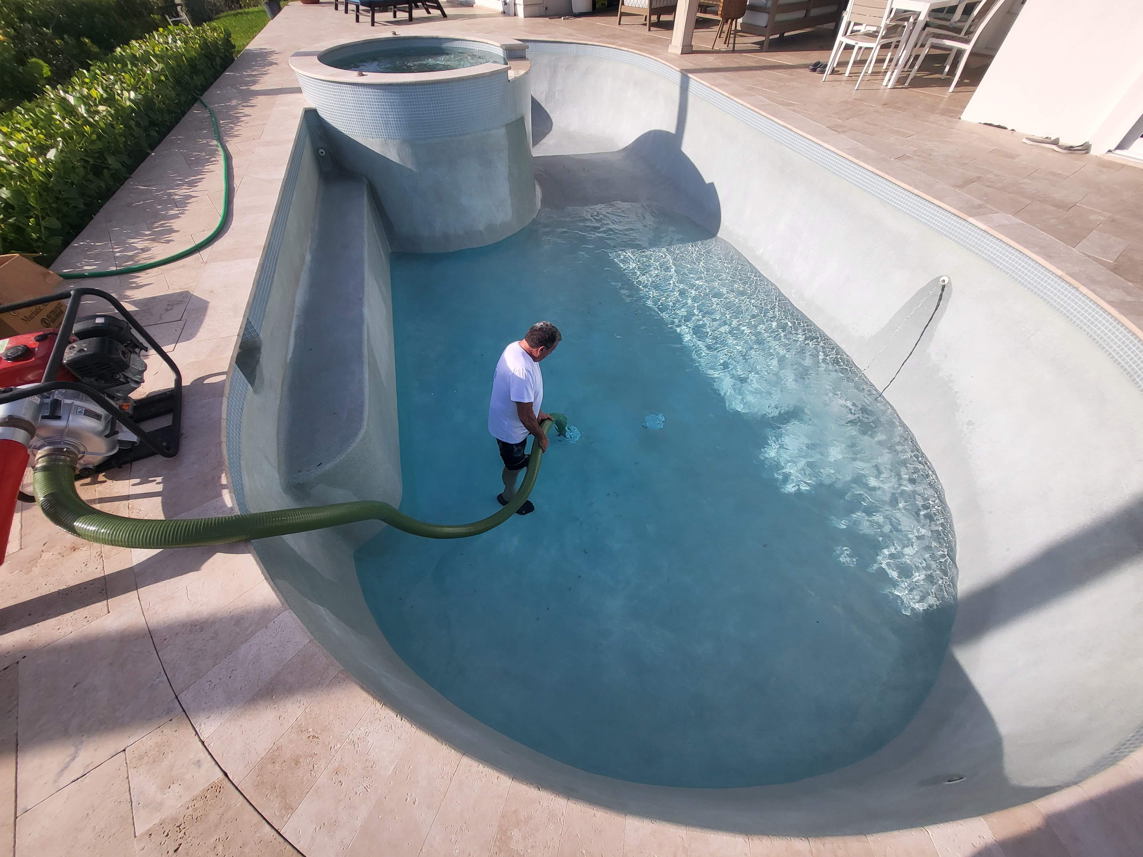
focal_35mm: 13
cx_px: 572
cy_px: 428
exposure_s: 1/1235
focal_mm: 1.74
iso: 32
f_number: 2.2
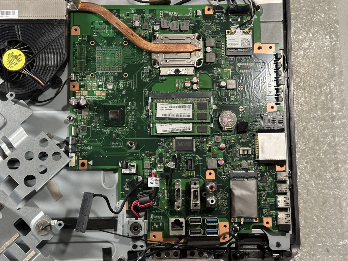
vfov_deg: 30.3
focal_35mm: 48
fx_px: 483
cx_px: 174
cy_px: 130
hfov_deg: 39.7
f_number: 1.78
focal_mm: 6.86
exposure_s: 1/50
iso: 200
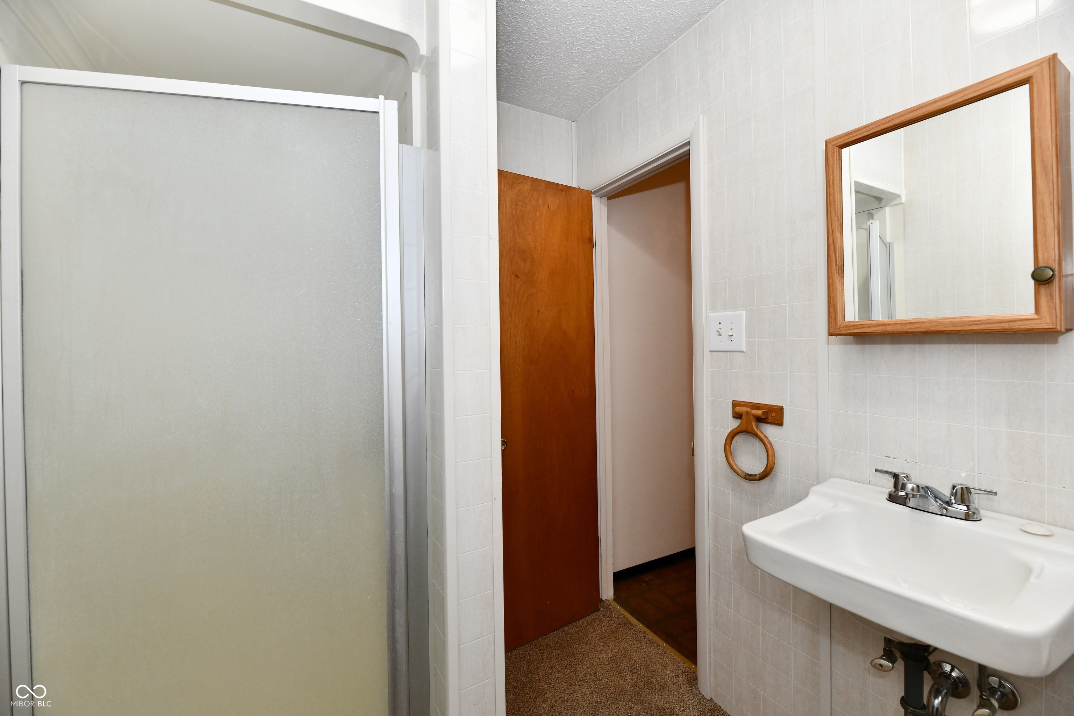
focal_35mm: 14
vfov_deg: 81.2
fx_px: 418
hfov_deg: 104.3
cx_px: 537
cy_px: 358
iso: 640
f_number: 6.3
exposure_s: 1/60
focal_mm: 14
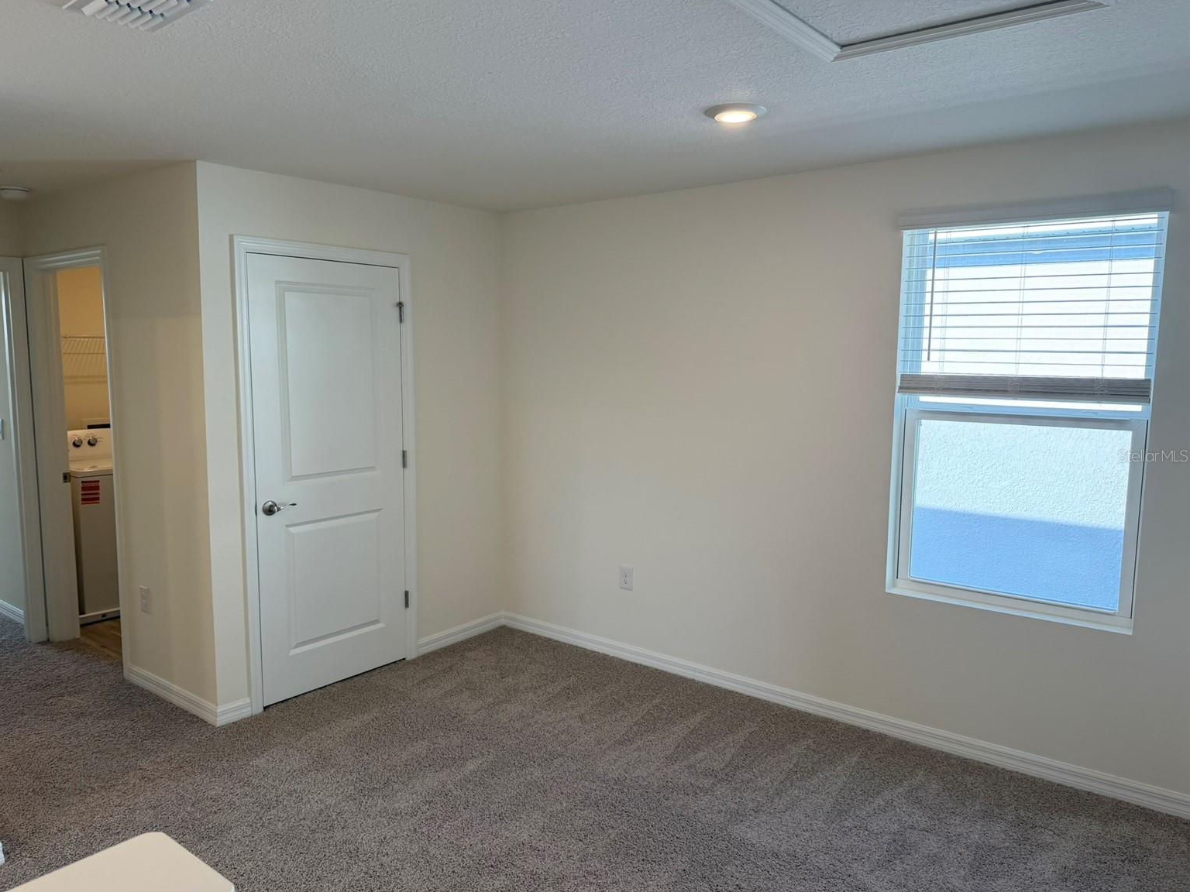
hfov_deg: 69.4
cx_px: 572
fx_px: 859
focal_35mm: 25
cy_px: 455
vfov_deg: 54.9
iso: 80
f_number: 1.78
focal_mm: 6.76
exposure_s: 1/179
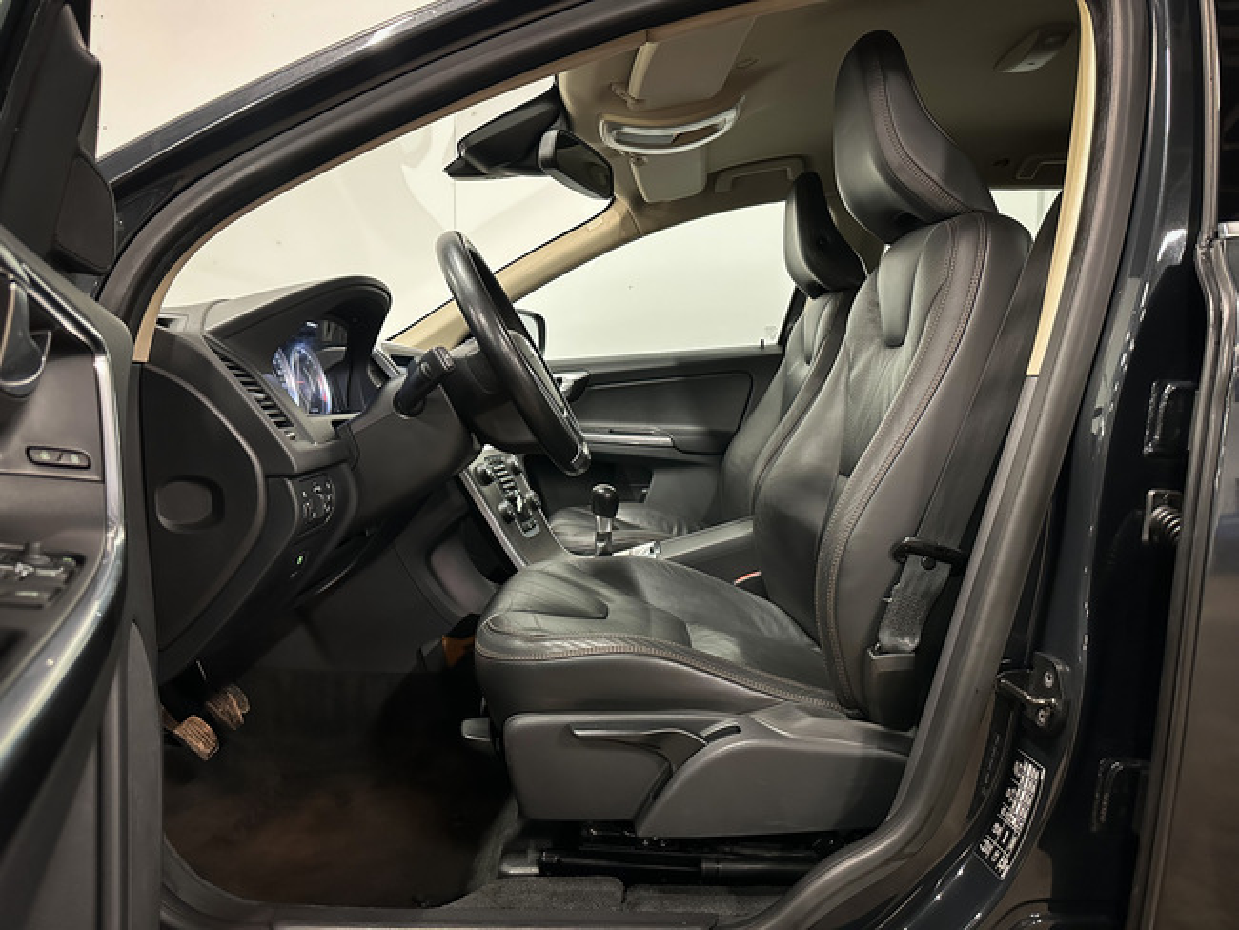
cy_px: 465
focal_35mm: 24
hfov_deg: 71.6
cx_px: 620
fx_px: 859
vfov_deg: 56.8
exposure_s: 1/35
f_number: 1.8
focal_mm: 6.86
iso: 800
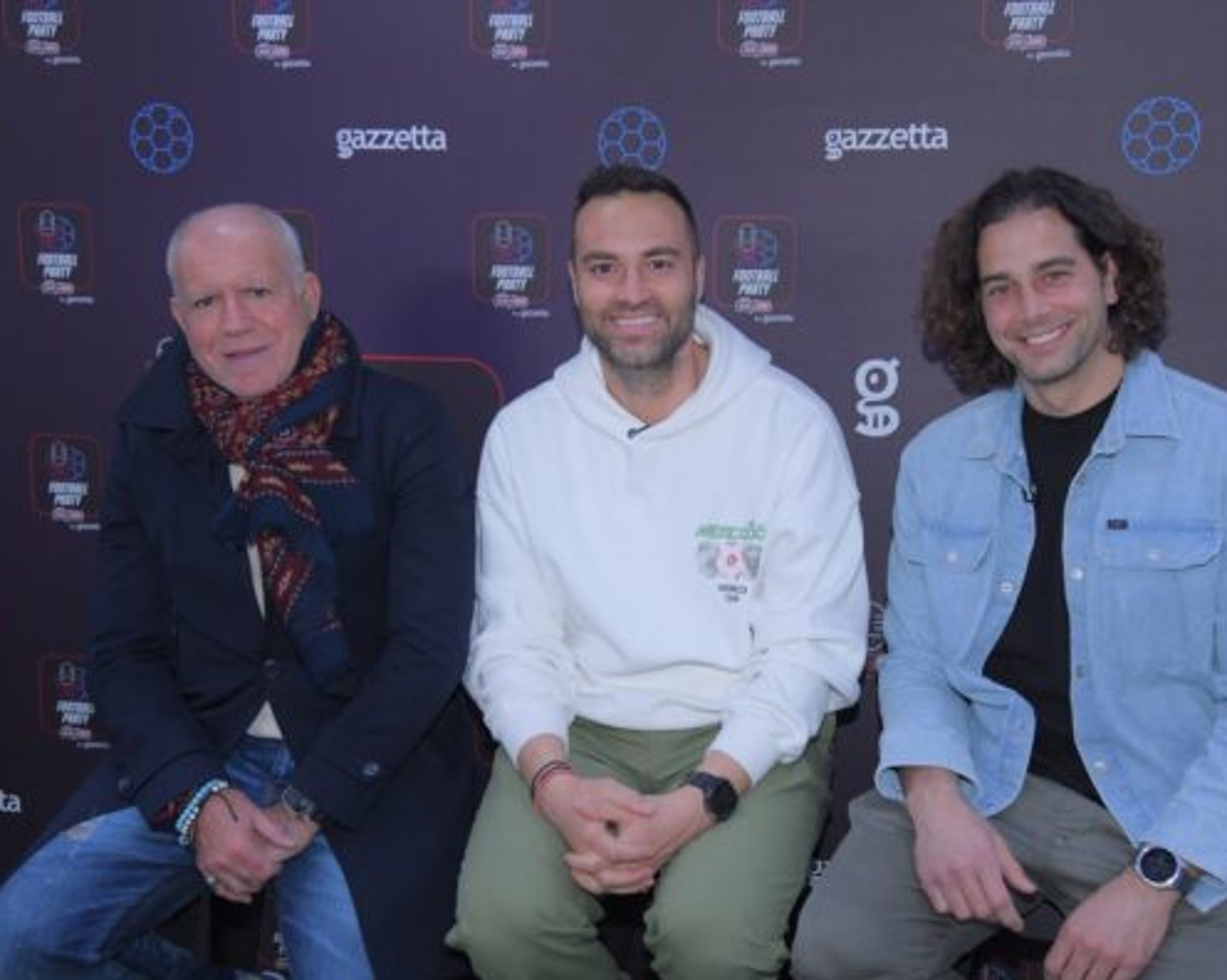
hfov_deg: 37.3
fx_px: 1814
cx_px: 680
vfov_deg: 30.2
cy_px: 492
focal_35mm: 50
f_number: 4.5
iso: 1250
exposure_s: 1/250
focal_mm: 44
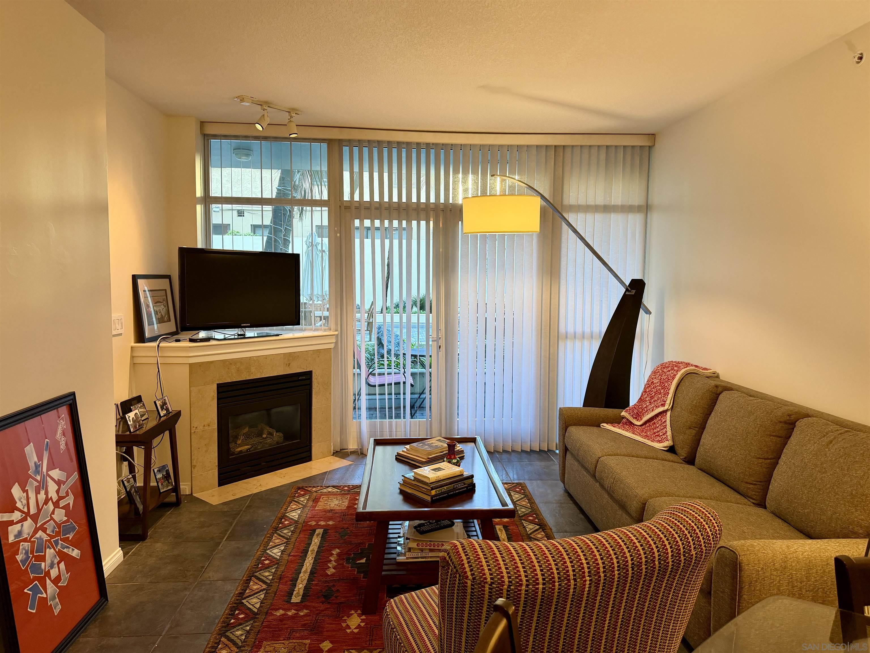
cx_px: 435
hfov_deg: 71.6
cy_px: 326
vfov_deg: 56.8
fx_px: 603
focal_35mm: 24
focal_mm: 6.76
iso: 200
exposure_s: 1/60
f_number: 1.78
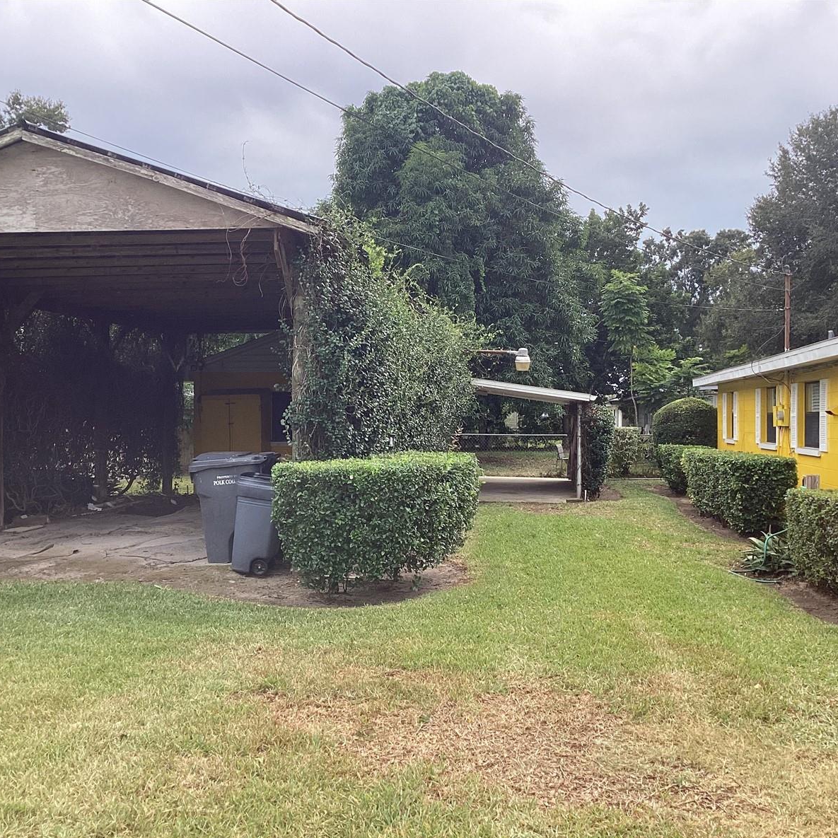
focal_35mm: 37
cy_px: 423
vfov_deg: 44.9
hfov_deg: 44.9
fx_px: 1013
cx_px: 377
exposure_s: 1/240
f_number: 2.4
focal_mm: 3.3
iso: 25
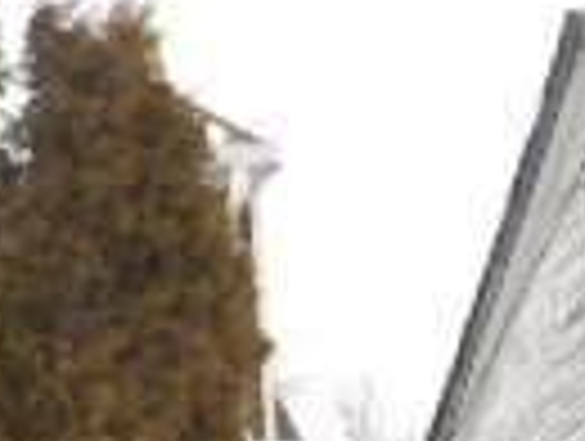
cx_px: -360
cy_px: 832
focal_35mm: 128
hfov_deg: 14.1
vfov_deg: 10.8
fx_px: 2167
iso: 180
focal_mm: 4.7
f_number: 3.4
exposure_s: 1/250
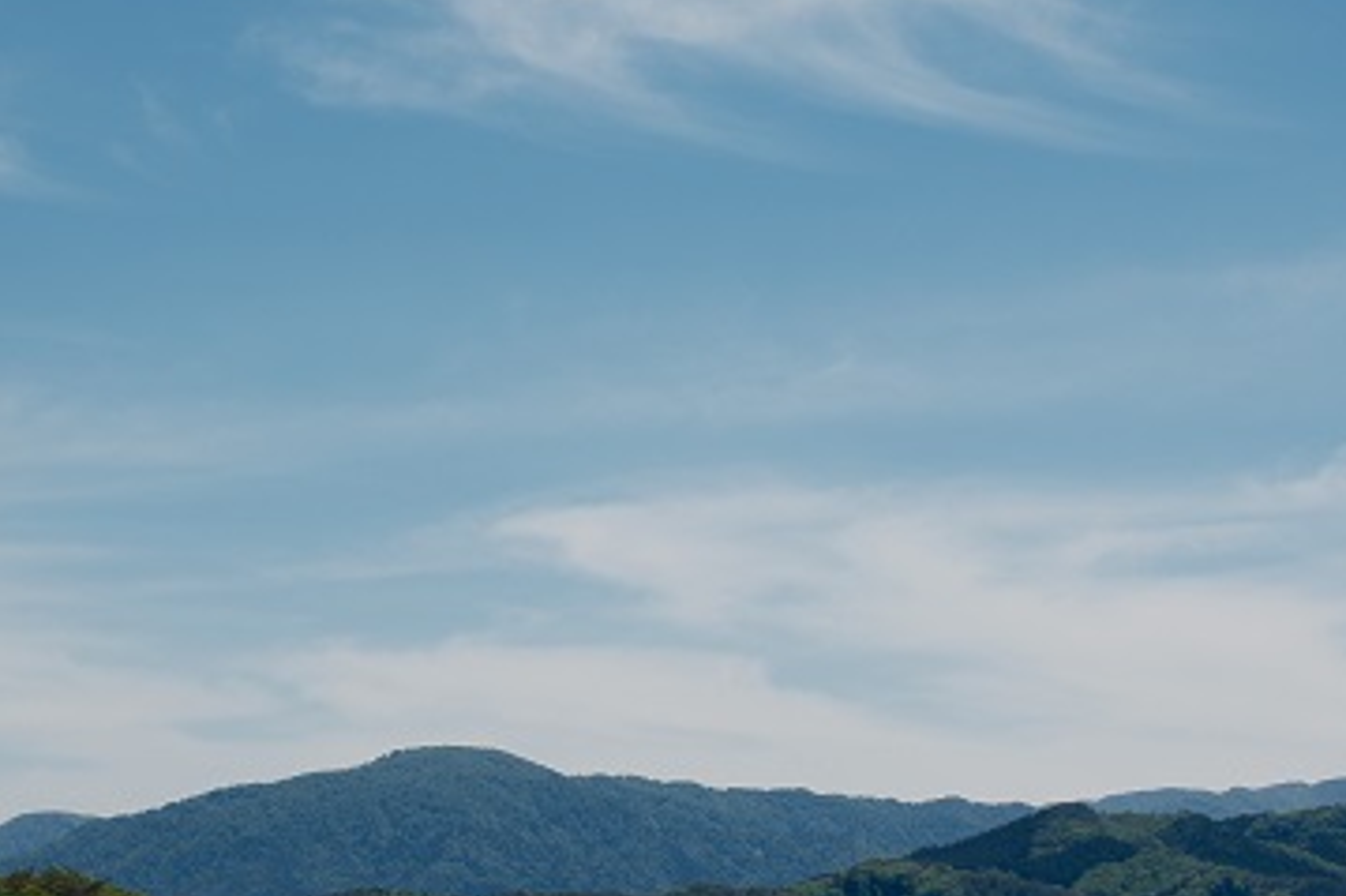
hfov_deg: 19.1
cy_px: 746
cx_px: 592
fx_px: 3999
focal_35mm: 107
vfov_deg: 12.7
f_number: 7.1
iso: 125
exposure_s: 1/500
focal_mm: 40.1
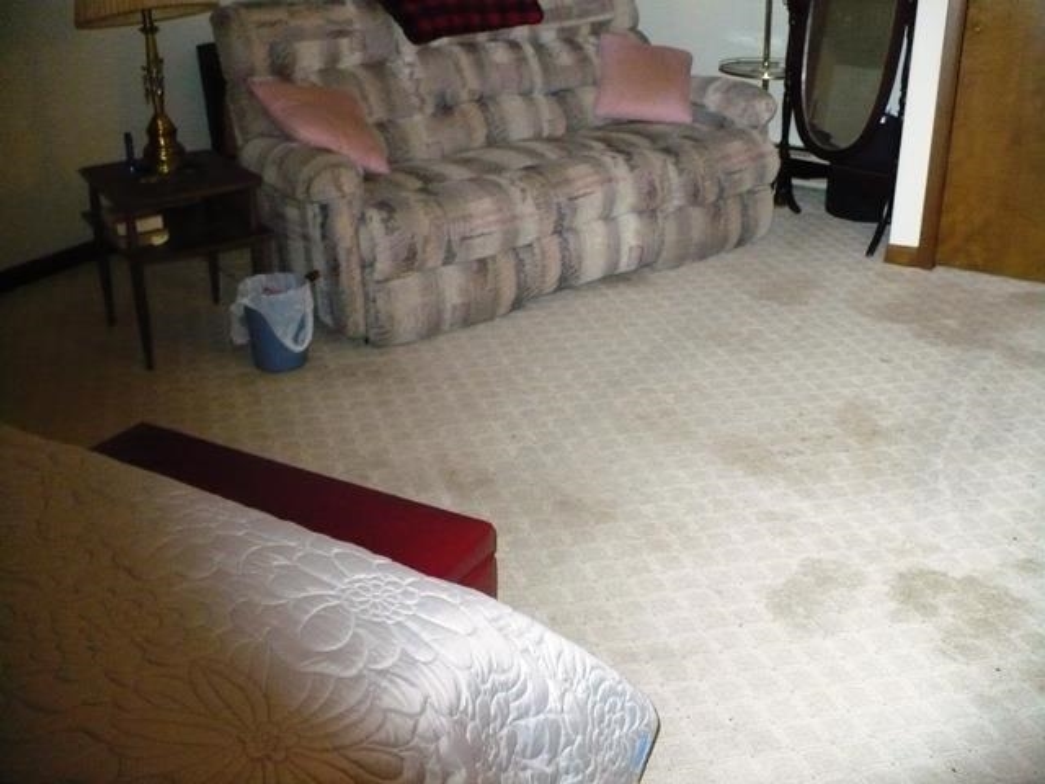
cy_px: 392
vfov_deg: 38.7
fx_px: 1117
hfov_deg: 50.1
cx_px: 522
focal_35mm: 37
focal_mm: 6.1
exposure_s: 1/30
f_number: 2.8
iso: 640
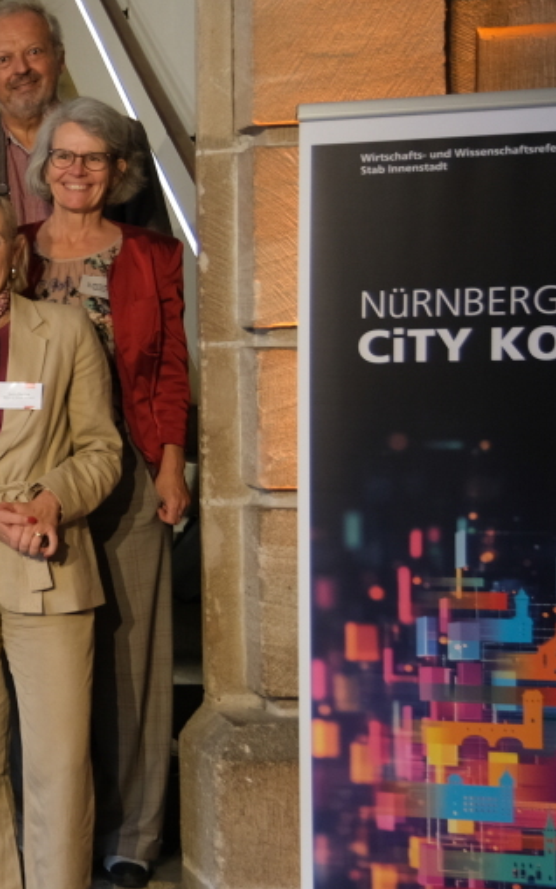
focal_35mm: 78
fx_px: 1889
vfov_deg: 26.4
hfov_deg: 14.9
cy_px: 485
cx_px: -407
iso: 400
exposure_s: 1/85
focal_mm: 20
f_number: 2.8
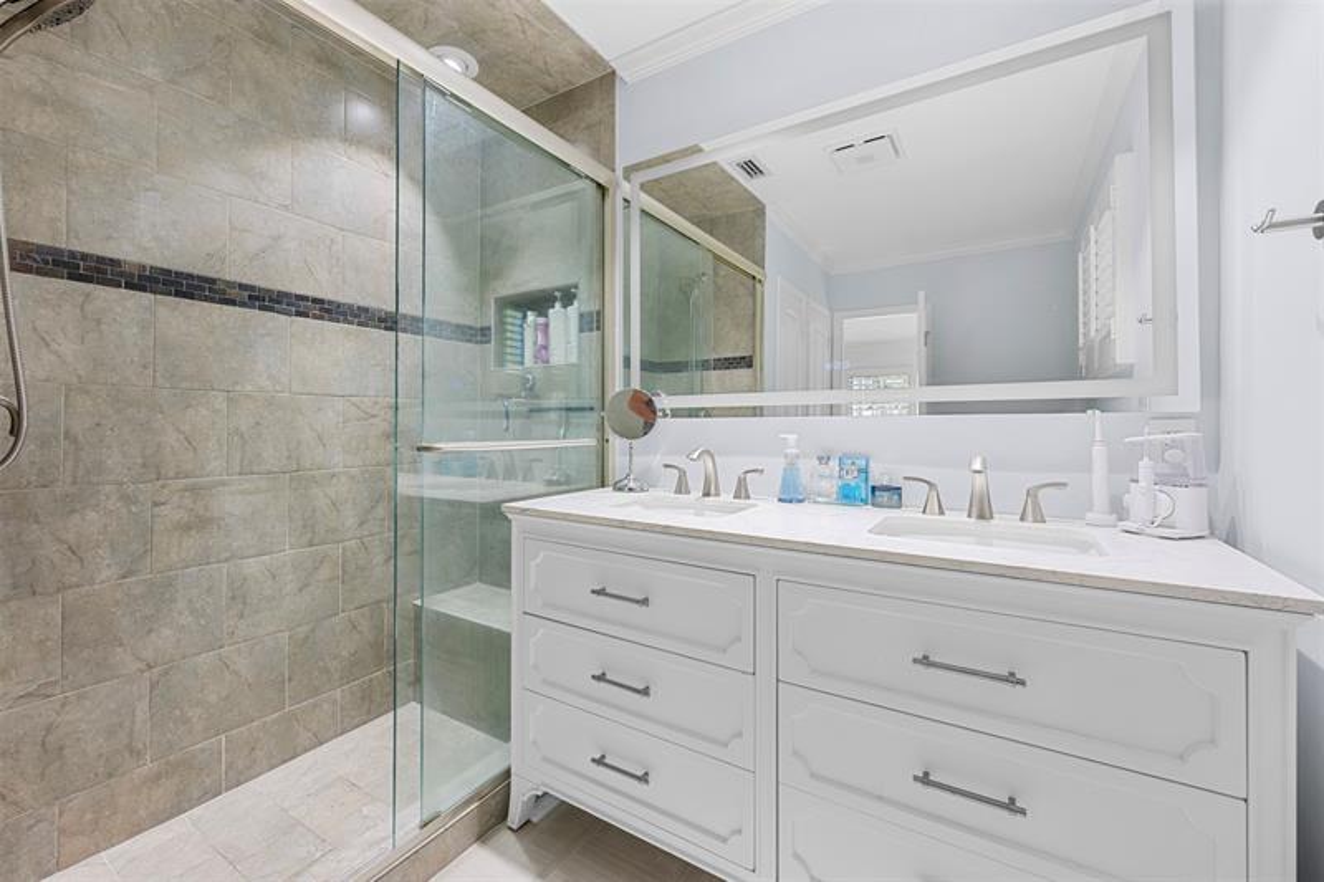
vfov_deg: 81.2
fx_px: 515
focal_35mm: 14
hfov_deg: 104.3
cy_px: 441
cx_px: 662
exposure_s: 1/13
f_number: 8
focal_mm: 14
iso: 500
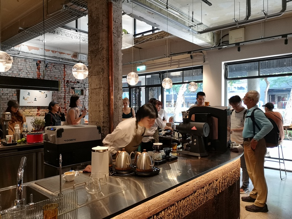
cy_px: 110
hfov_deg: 65.3
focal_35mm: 27
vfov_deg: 51.4
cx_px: 146
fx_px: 228
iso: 160
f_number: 1.8
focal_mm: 3.95
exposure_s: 1/40
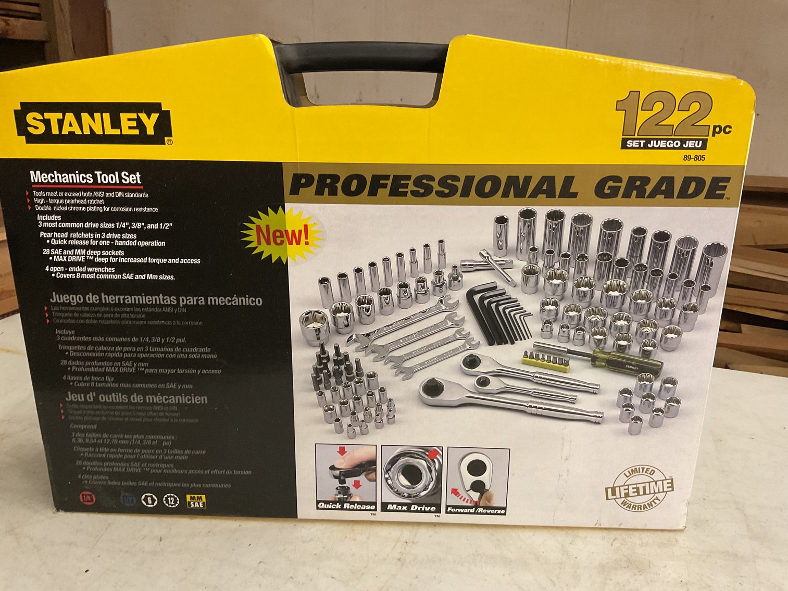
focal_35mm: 29
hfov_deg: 61.7
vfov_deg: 48.2
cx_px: 394
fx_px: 660
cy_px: 296
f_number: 1.8
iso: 200
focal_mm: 3
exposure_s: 1/60
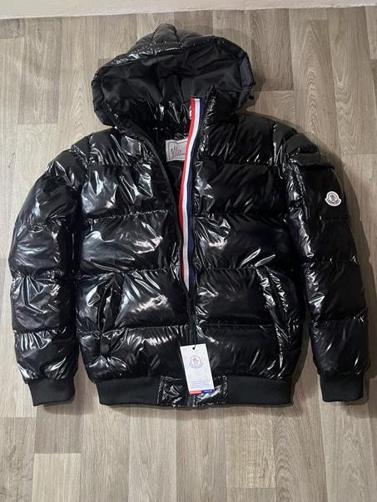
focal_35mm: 26
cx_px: 188
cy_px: 251
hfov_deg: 53.1
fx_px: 378
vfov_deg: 67.3
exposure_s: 1/33
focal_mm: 5.7
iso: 640
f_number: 1.5
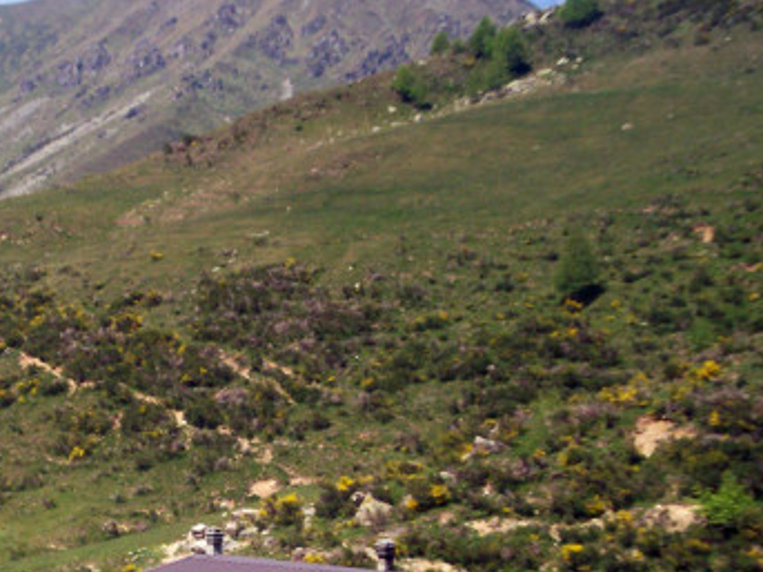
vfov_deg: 17.2
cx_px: 91
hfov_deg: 22.8
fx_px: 1851
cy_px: 556
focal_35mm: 84
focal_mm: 5.9
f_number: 4.5
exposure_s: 1/561
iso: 100
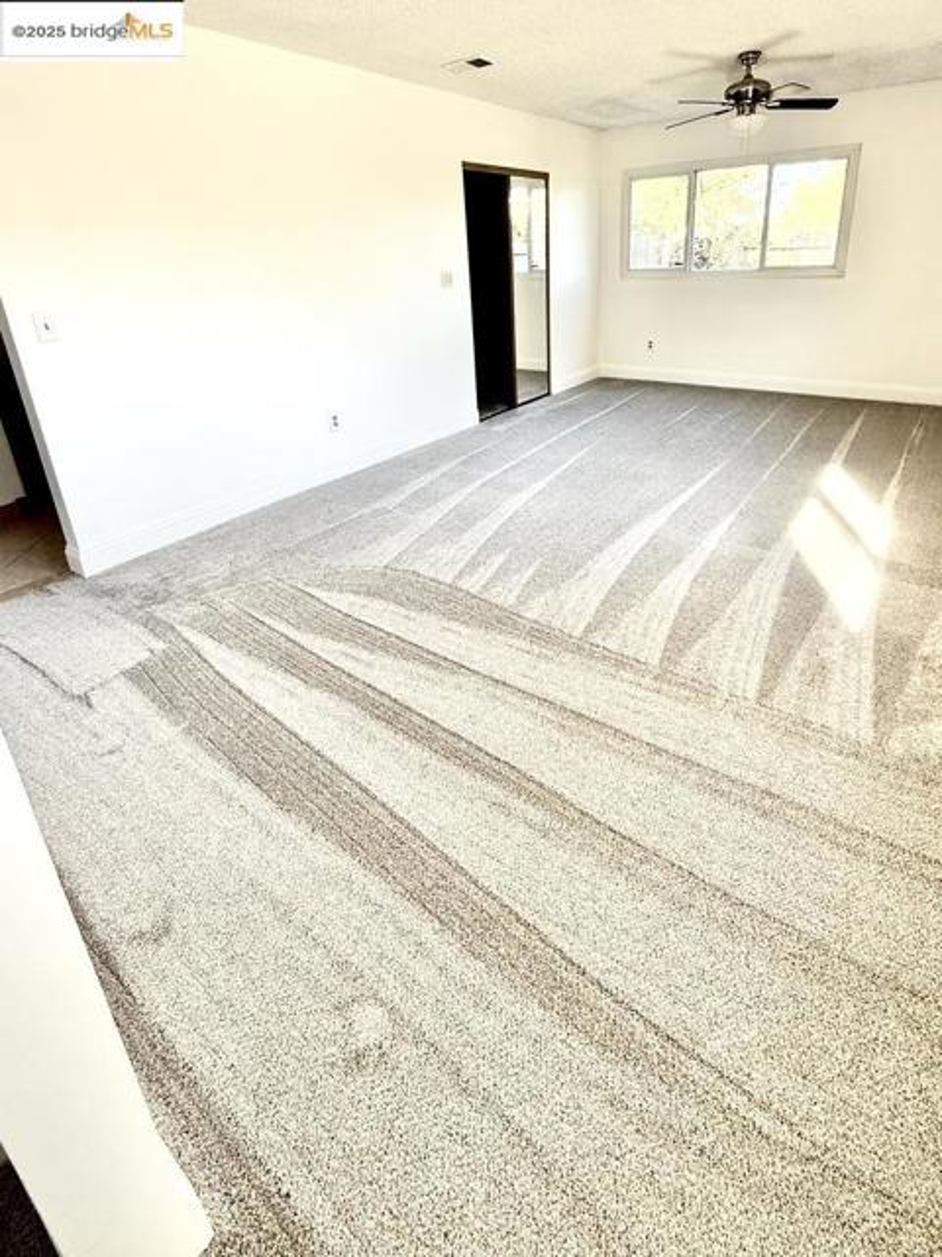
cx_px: 471
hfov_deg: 85.7
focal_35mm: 14
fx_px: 508
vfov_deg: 102.1
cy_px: 628
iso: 100
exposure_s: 1/99
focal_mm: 2.22
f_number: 2.2
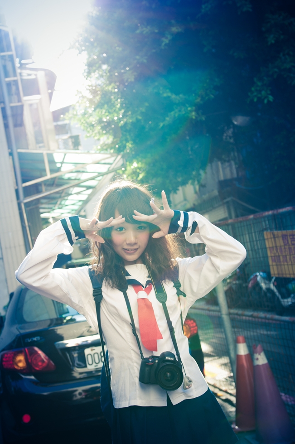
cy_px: 222
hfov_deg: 26.4
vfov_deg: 38.9
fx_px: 628
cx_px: 148
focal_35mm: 51
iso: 200
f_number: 4.5
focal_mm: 34
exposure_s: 1/200
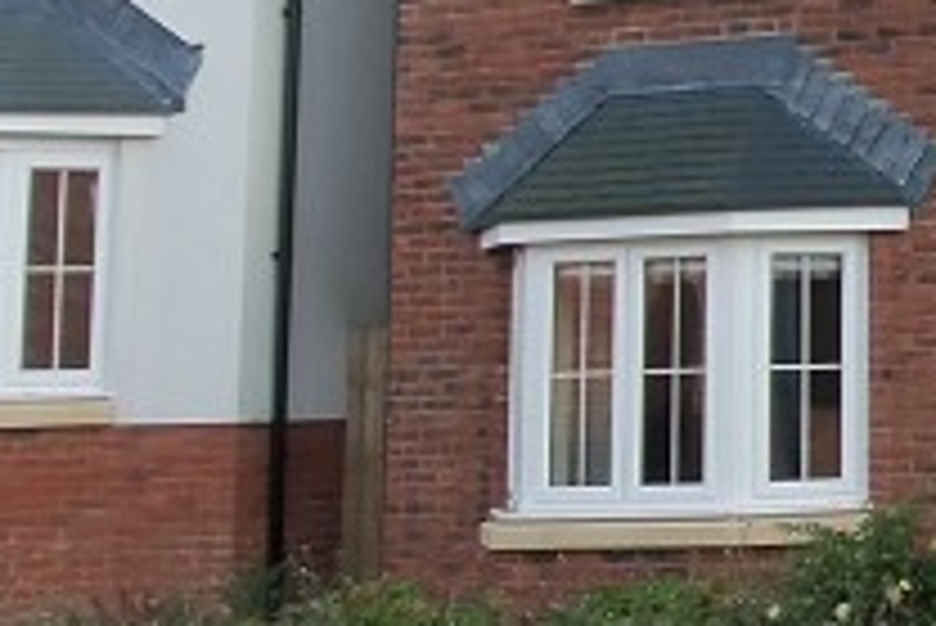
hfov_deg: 15.9
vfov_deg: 12.0
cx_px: 1616
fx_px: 2914
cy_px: -131
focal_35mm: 112
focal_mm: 5.1
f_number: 3.3
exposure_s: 1/100
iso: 64
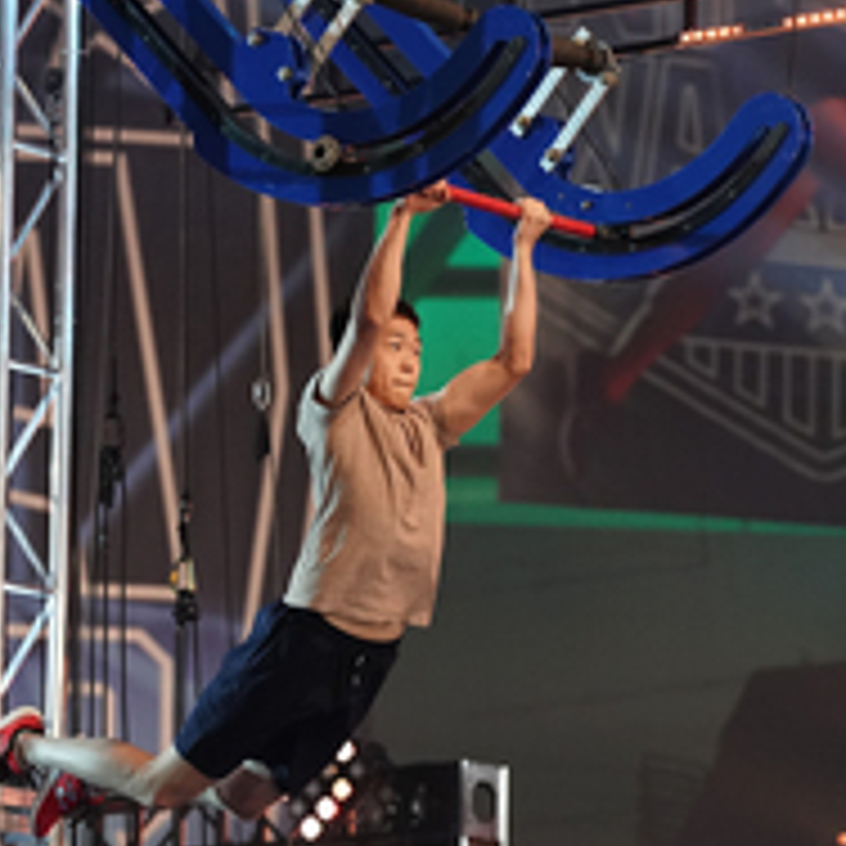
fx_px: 6304
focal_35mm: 228
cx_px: 513
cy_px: 504
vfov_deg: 7.7
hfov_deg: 7.7
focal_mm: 129
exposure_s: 1/800
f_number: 3.5
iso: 6400
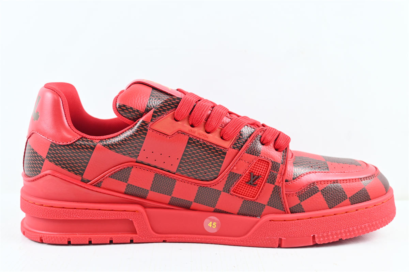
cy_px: 136
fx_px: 494
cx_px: 204
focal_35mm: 44
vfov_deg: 30.8
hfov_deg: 45.0
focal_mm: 29
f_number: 4.8
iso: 800
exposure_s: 1/125
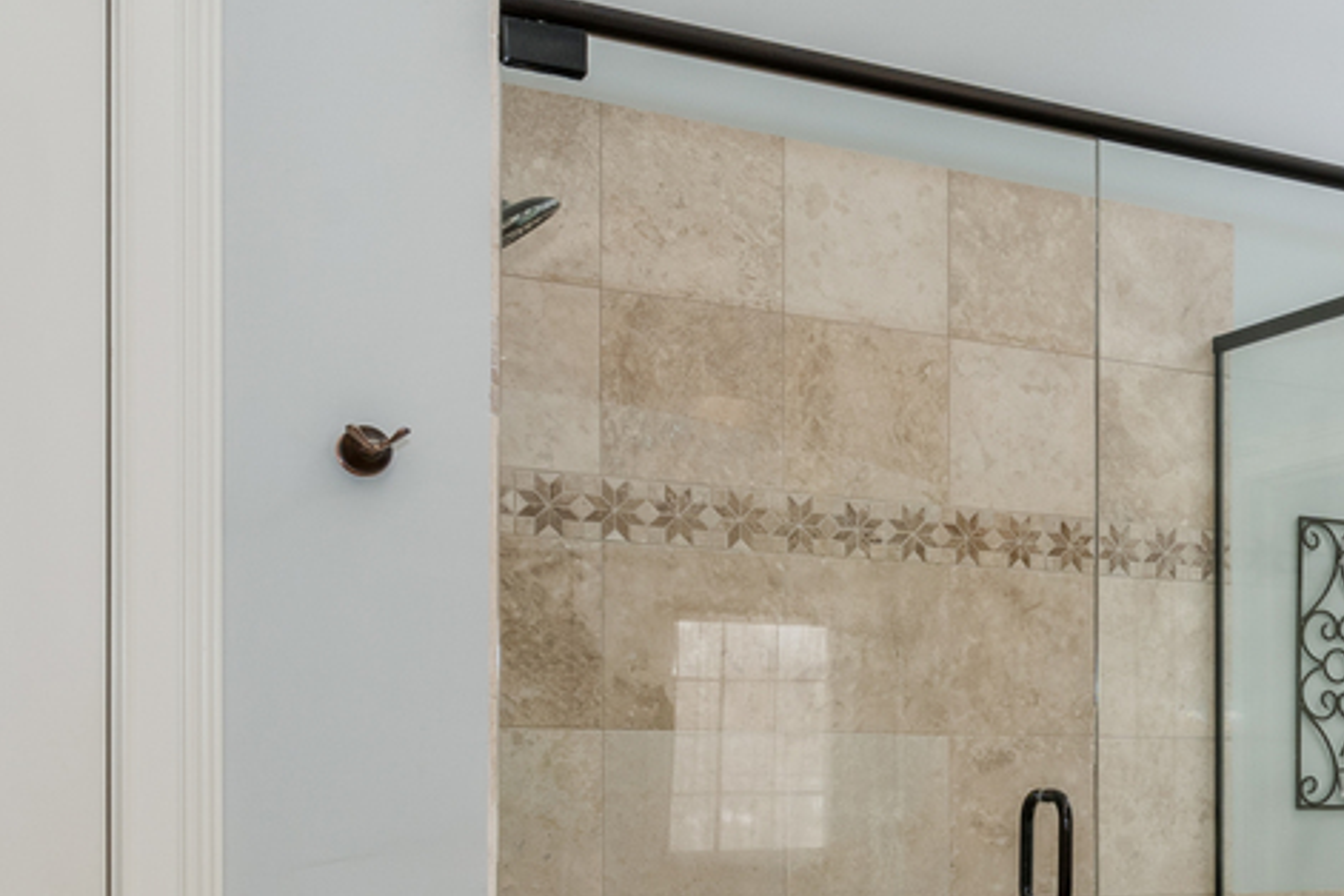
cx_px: 1430
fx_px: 2053
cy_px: 842
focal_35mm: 55
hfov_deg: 32.5
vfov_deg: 23.8
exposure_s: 1
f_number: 10
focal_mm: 16
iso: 400
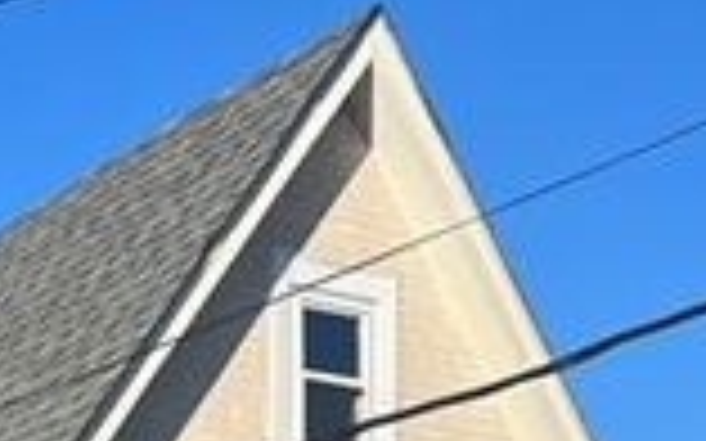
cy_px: 952
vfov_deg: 10.1
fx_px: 2250
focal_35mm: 117
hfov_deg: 17.1
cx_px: -126
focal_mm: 5.7
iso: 50
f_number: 1.5
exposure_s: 1/2841
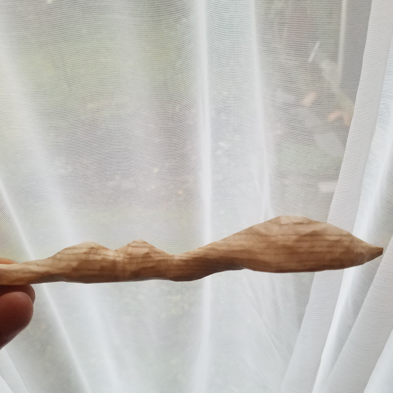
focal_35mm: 31
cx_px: 199
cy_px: 198
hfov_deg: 52.5
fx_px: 398
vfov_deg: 52.5
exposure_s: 1/40
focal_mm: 4.2
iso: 200
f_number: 1.7
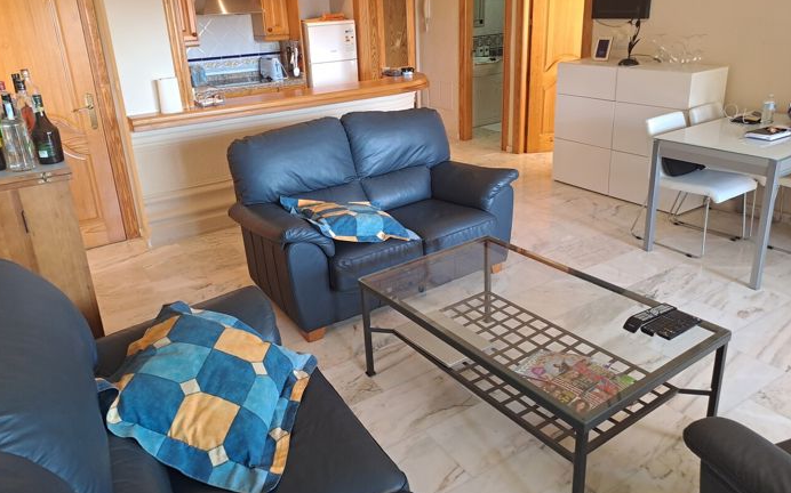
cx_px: 390
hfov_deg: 68.4
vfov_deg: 45.8
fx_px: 582
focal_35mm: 27
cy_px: 200
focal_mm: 4.65
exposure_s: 1/50
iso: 160
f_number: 1.8
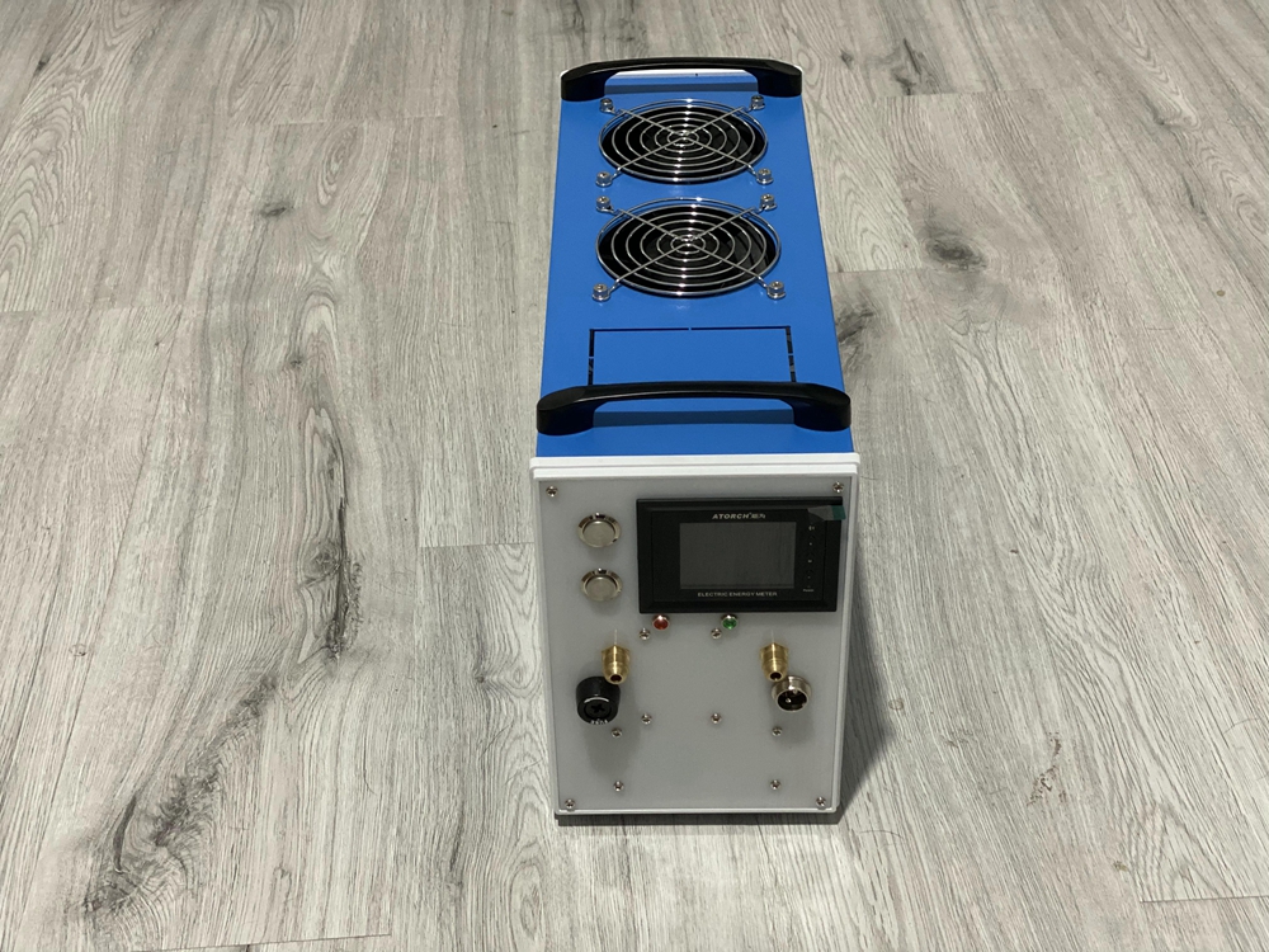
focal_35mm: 52
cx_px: 634
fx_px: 1906
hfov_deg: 36.8
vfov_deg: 28.0
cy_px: 476
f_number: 2
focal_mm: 6
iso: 160
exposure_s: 1/50
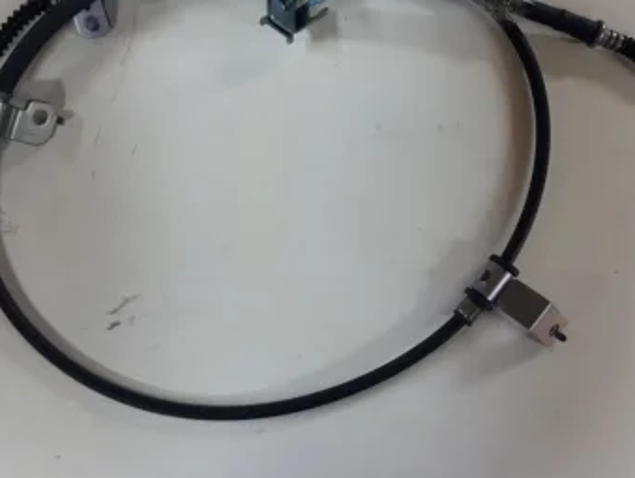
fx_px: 643
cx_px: 320
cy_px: 182
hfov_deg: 52.6
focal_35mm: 35
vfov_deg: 40.5
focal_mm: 3.6
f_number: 1.9
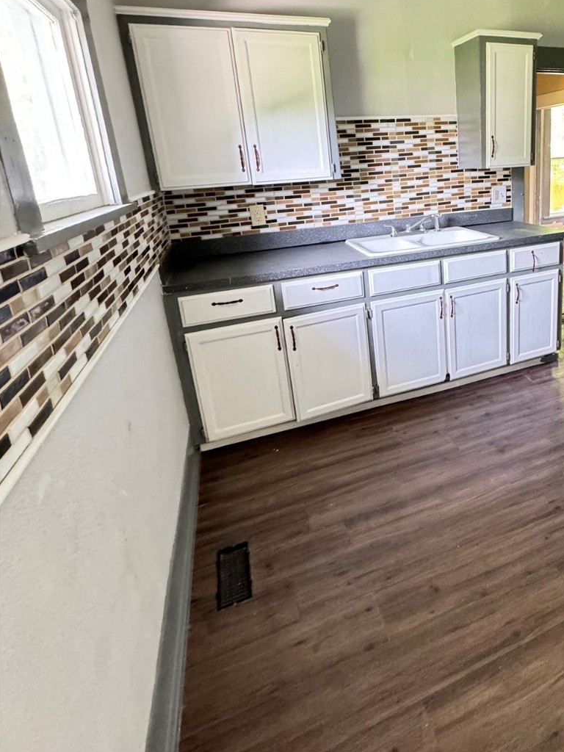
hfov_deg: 60.1
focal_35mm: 21
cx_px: 421
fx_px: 456
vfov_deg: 77.3
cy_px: 272
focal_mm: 2.22
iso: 640
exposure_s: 1/60
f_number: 2.2
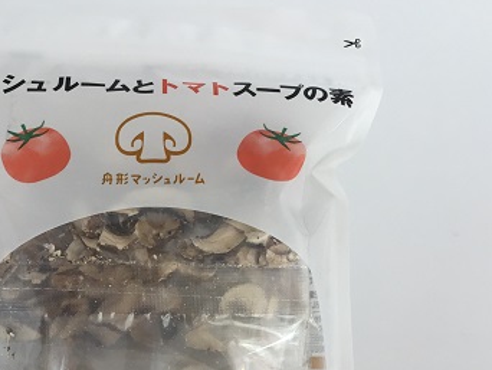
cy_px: 315
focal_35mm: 58
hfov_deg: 32.8
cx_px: 150
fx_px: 825
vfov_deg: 24.7
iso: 25
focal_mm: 3.3
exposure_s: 1/214
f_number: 2.4
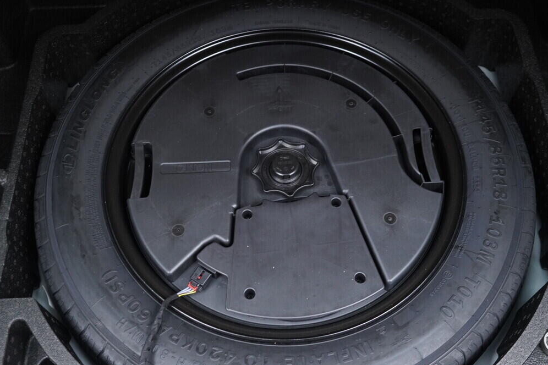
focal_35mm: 37
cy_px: 187
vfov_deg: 35.9
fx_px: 563
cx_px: 278
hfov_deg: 51.9
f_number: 2.8
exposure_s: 1/40
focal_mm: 24
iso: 1250
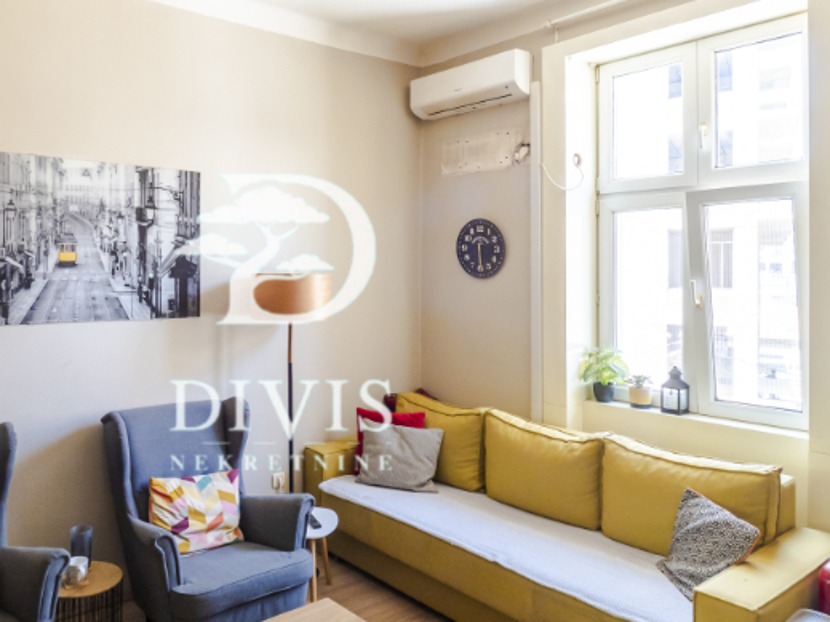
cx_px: 296
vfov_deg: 51.1
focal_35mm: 27
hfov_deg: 64.1
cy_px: 264
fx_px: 647
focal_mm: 7
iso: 400
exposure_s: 1/30
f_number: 4
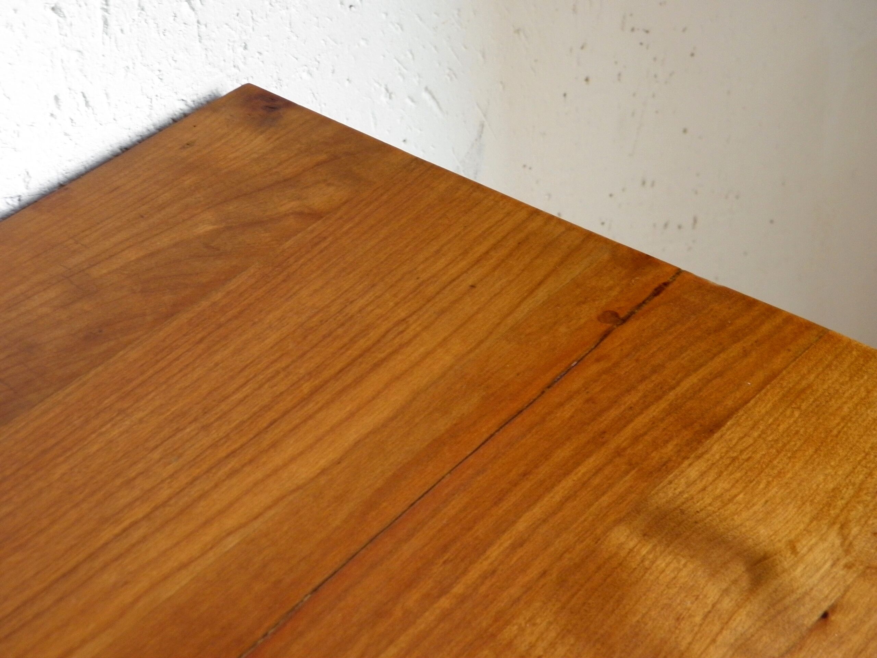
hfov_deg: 28.6
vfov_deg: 21.6
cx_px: 438
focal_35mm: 68
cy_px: 329
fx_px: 1723
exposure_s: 1/8
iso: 200
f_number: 4.3
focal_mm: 12.2
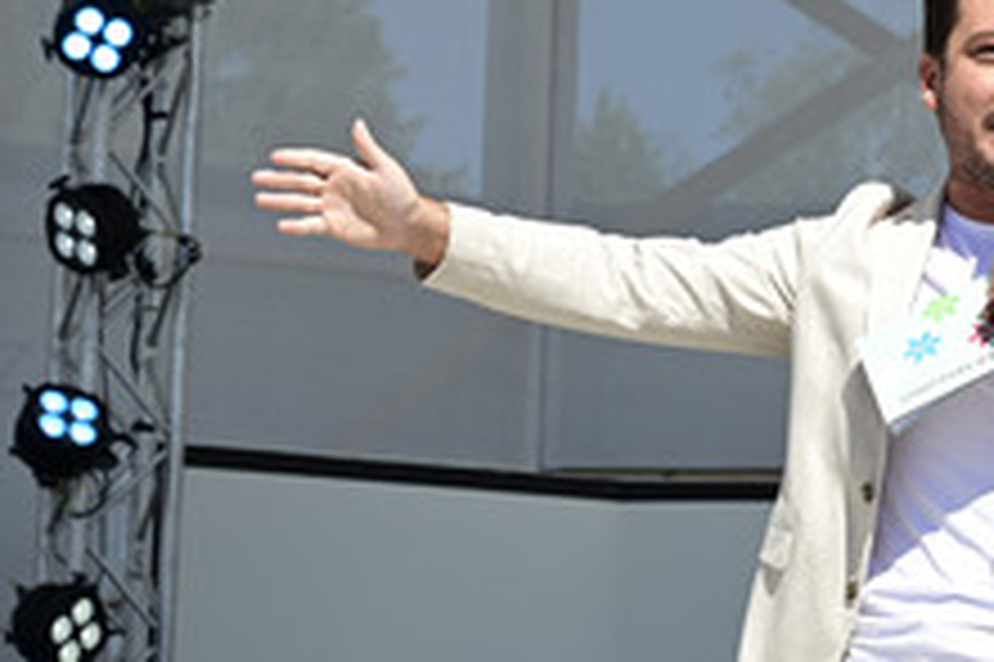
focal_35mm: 143
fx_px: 3945
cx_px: 1001
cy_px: 365
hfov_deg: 14.1
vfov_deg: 9.6
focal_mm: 70
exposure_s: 1/250
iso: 80
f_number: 8
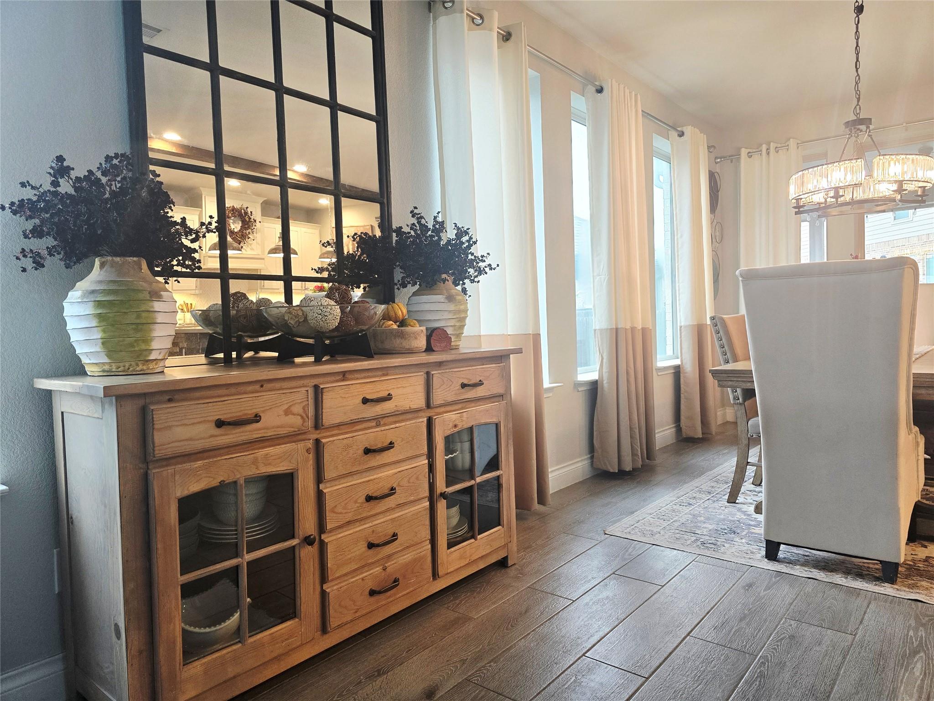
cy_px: 350
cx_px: 467
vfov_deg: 58.9
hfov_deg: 73.9
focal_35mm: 23
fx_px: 621
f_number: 1.7
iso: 200
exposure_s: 1/120
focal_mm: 6.3
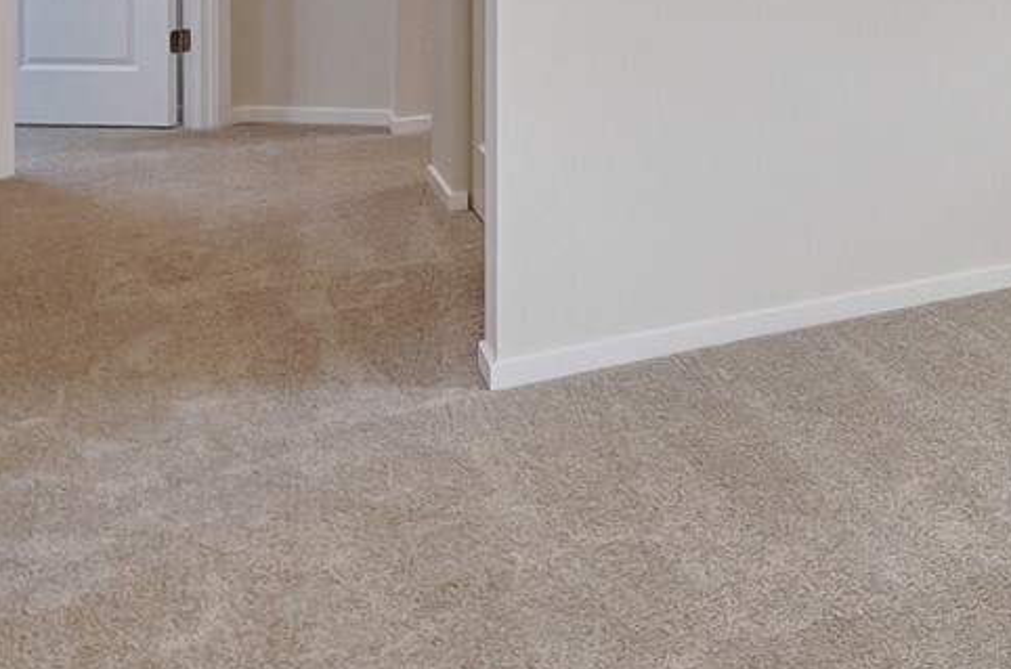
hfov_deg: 27.4
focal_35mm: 53
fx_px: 1485
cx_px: 1481
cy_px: -106
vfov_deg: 23.5
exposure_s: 1/20
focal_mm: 10
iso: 160
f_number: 7.1
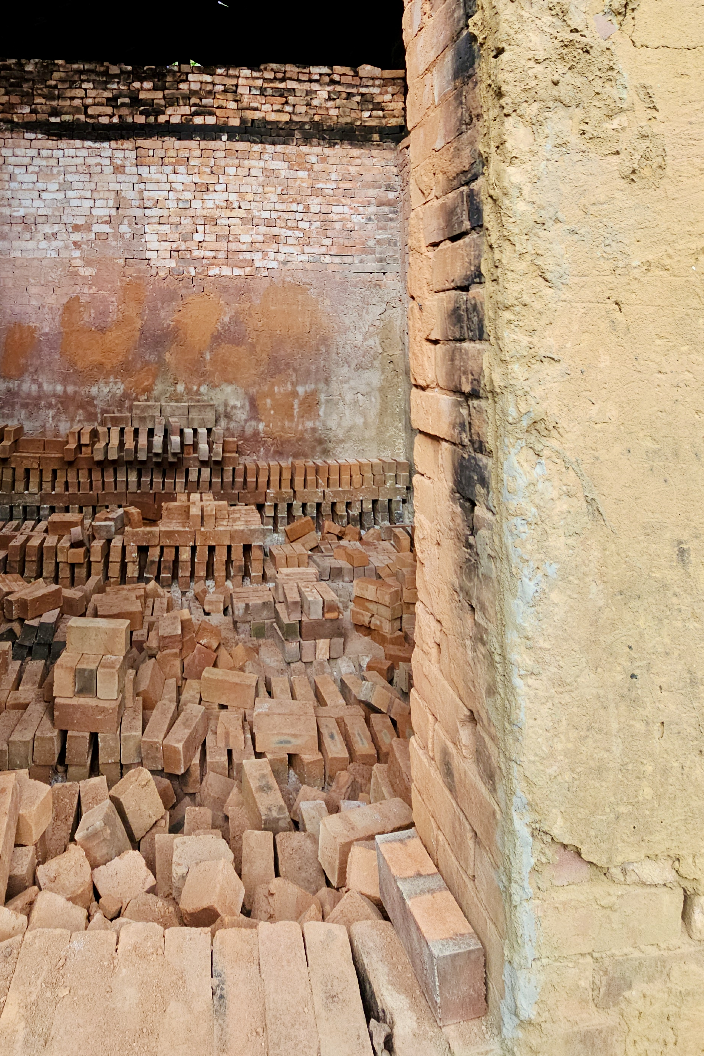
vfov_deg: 83.1
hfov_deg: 62.7
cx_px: 224
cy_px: 330
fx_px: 557
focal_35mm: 19
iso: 50
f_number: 2.2
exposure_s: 1/122
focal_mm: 2.2
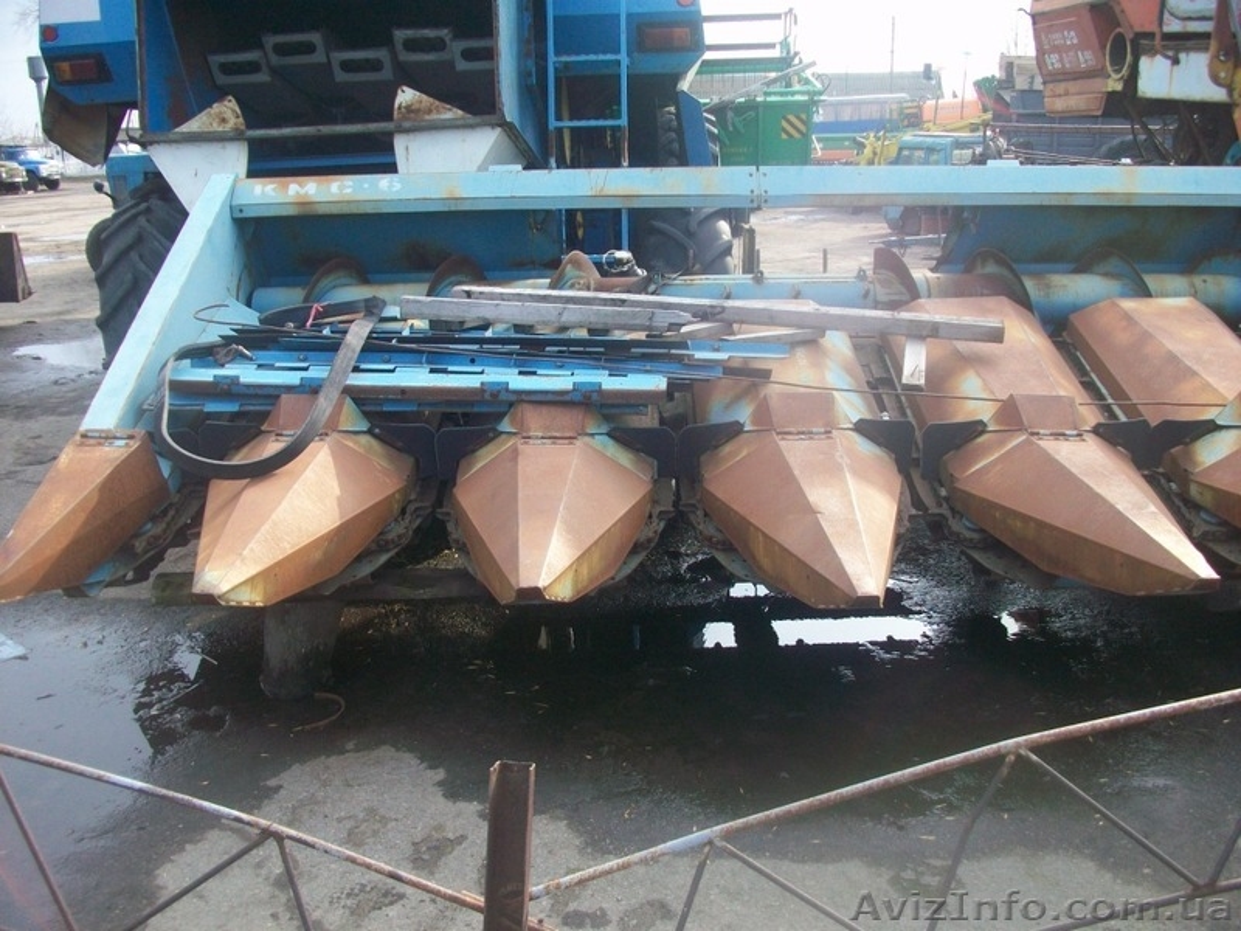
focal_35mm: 32
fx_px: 1147
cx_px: 620
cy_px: 466
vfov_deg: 44.2
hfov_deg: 56.8
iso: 64
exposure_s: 1/160
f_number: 2.8
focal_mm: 5.7
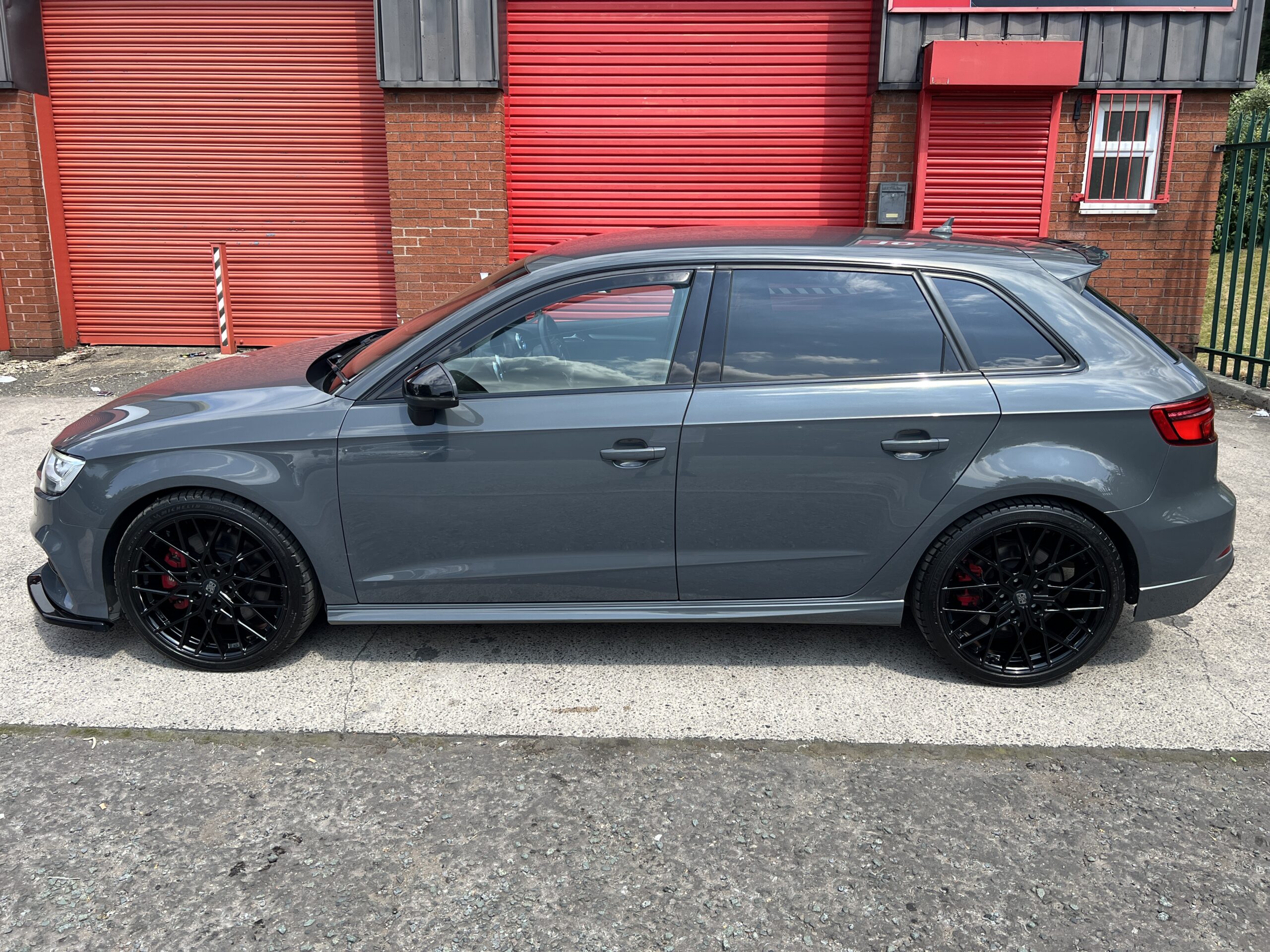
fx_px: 954
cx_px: 635
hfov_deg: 67.3
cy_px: 476
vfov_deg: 53.1
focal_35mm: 26
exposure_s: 1/1621
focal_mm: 5.7
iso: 50
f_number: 1.5
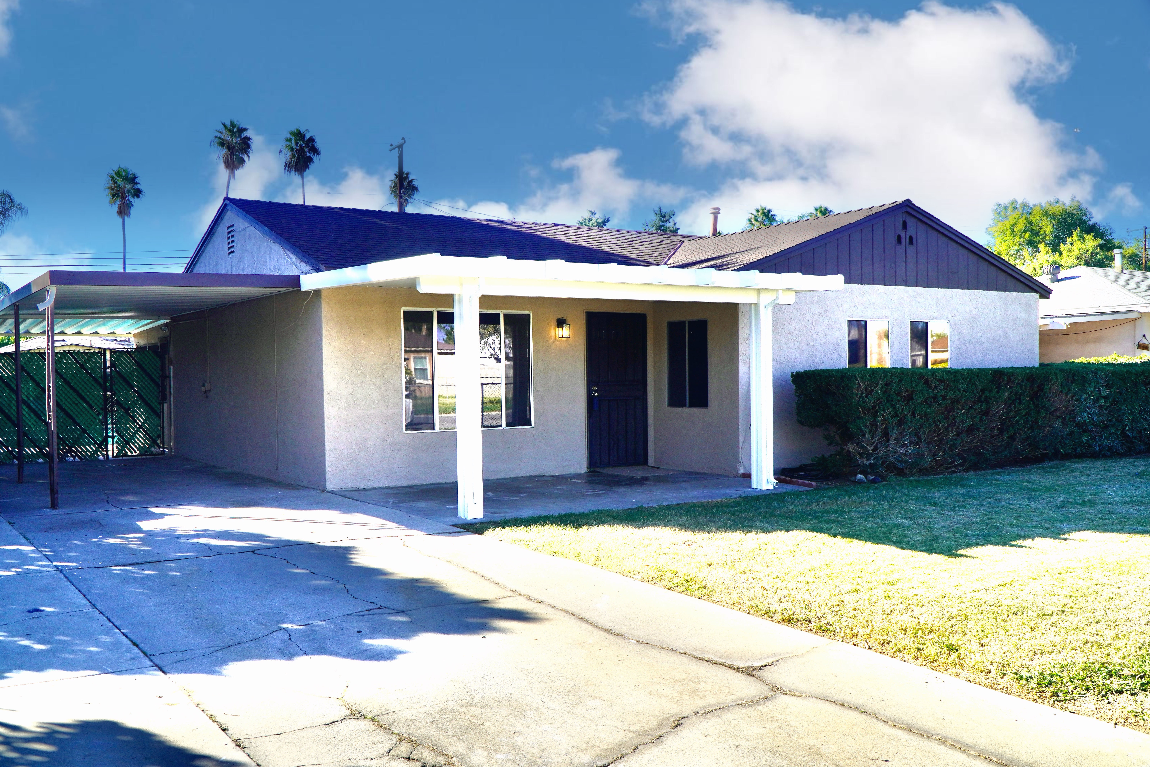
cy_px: 384
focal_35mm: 30
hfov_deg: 61.9
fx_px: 958
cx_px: 575
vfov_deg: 43.6
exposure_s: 1/160
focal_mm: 20
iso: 100
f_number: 9.5
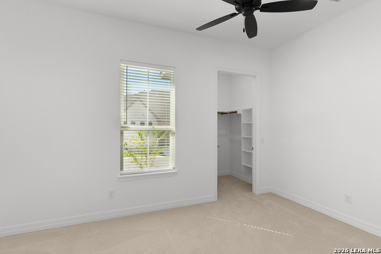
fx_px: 180
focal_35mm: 17
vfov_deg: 70.5
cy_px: 127
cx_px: 190
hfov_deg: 93.3
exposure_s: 1/8
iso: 100
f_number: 9
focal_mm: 17
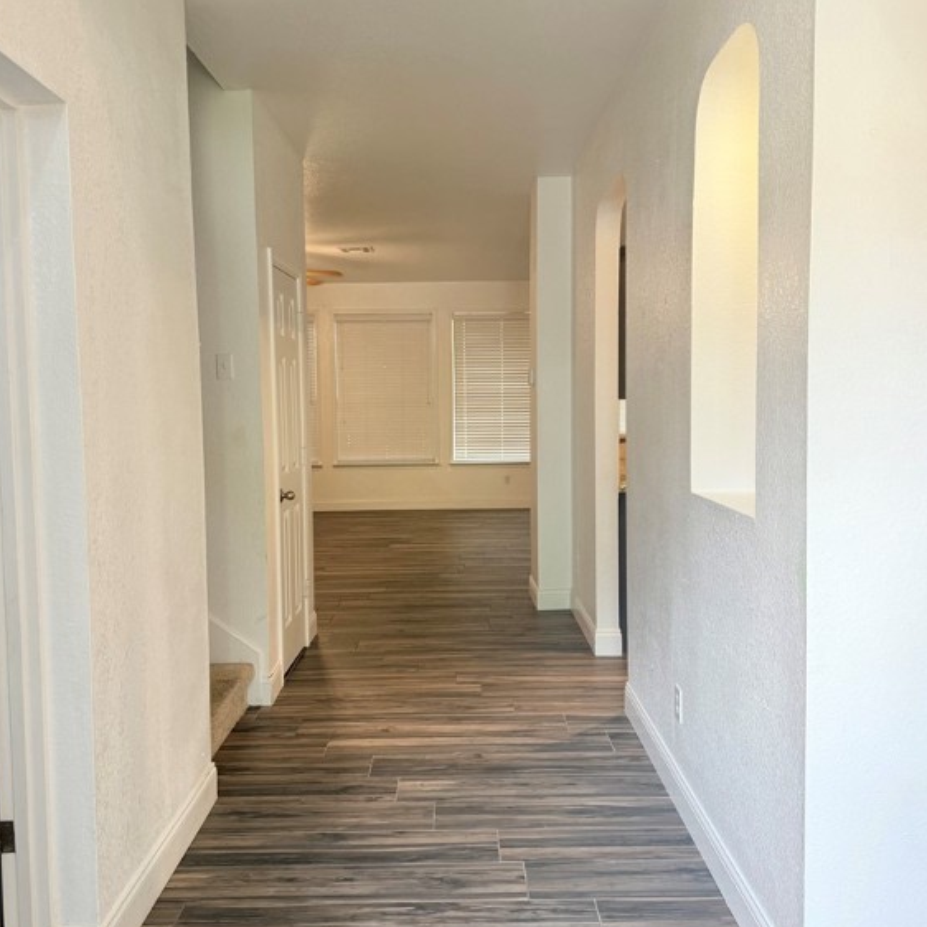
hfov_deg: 55.6
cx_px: 465
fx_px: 879
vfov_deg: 55.6
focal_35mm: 29
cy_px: 447
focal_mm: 6.76
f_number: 1.78
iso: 200
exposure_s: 1/120
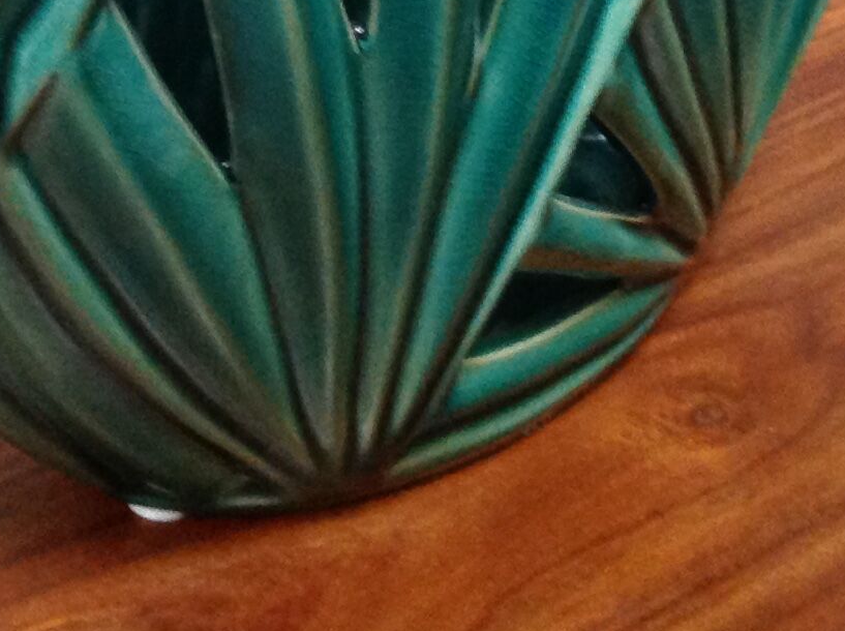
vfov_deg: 12.6
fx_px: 2705
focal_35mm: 111
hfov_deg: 17.5
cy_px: -317
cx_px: 116
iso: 250
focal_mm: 4.28
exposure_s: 1/15
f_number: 2.4
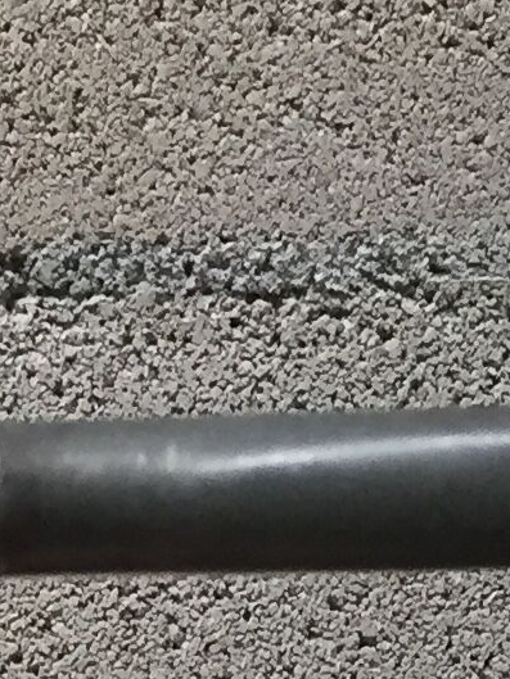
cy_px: 1852
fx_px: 3515
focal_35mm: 179
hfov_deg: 8.2
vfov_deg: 9.3
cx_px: -55
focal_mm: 4.15
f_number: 2.2
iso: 64
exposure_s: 1/33
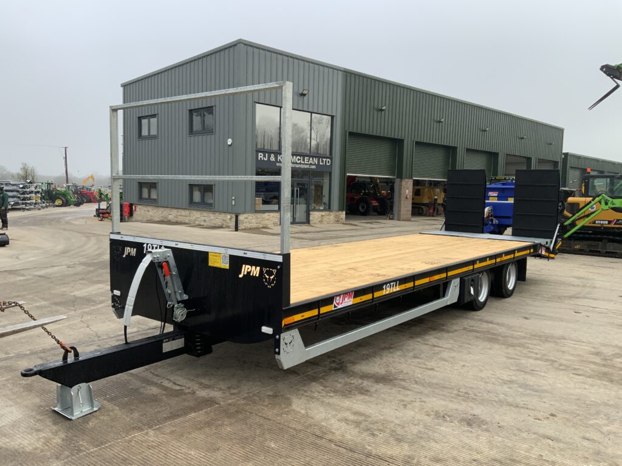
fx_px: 521
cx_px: 311
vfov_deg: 48.2
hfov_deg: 61.7
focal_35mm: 29
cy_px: 233
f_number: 1.8
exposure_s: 1/358
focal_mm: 3
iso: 16
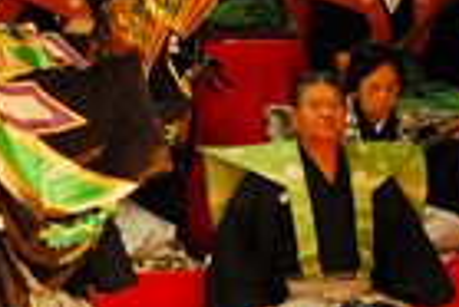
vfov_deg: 3.4
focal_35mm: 410
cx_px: -68
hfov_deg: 5.0
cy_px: 45
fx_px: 5233
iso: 800
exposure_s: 1/200
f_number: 4
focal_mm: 98
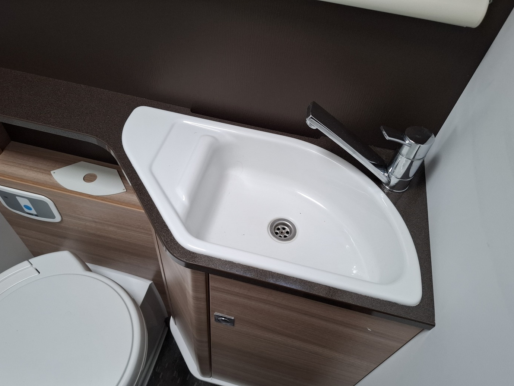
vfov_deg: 56.8
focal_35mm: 24
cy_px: 197
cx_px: 254
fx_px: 356
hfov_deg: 71.6
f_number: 1.8
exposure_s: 1/60
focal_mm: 5.54
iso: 200
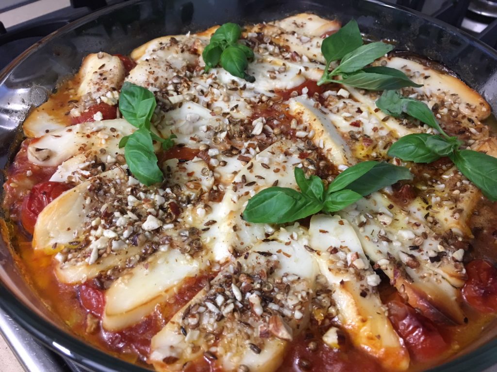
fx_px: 416
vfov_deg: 48.2
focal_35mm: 29
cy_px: 186
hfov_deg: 61.7
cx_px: 248
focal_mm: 4.15
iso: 100
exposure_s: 1/17
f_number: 2.2
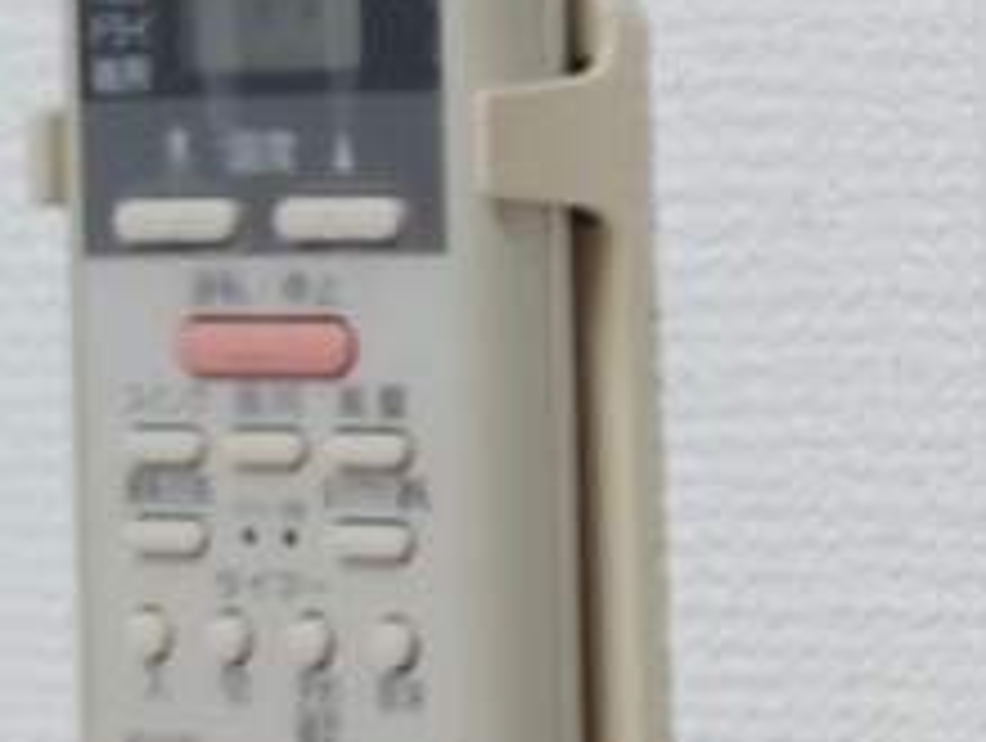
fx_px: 2996
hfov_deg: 16.1
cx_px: 1729
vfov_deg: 14.1
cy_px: 198
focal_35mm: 105
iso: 32
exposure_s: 1/24
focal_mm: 5.23
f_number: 1.8
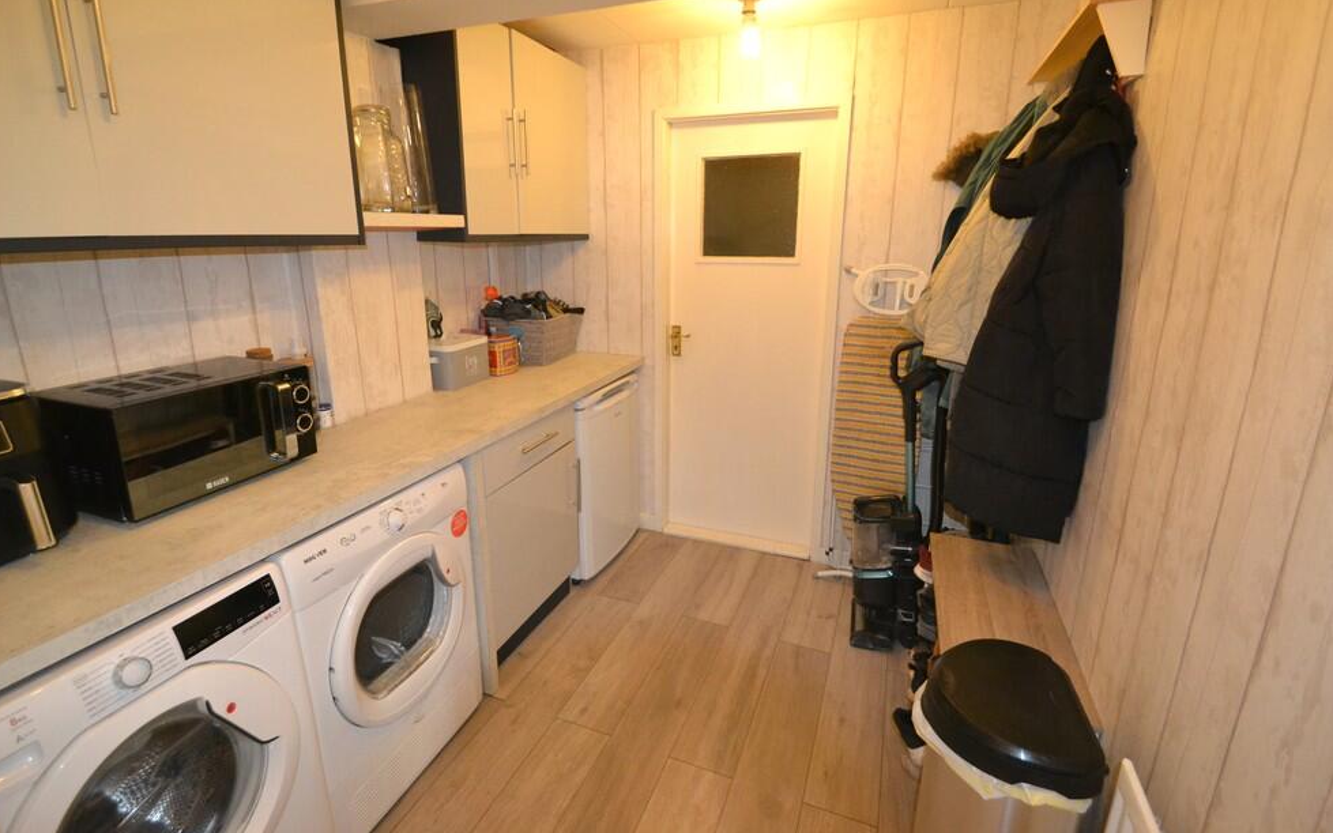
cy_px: 372
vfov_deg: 71.1
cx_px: 684
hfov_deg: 97.8
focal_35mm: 16
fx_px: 581
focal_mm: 10
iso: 2500
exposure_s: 1/60
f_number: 3.5
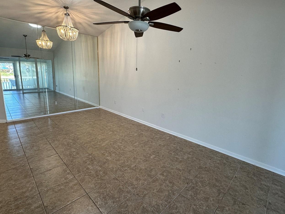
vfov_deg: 71.4
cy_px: 96
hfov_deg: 87.7
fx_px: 148
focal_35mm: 18
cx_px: 150
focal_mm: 2.22
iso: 160
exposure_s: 1/120
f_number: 2.2
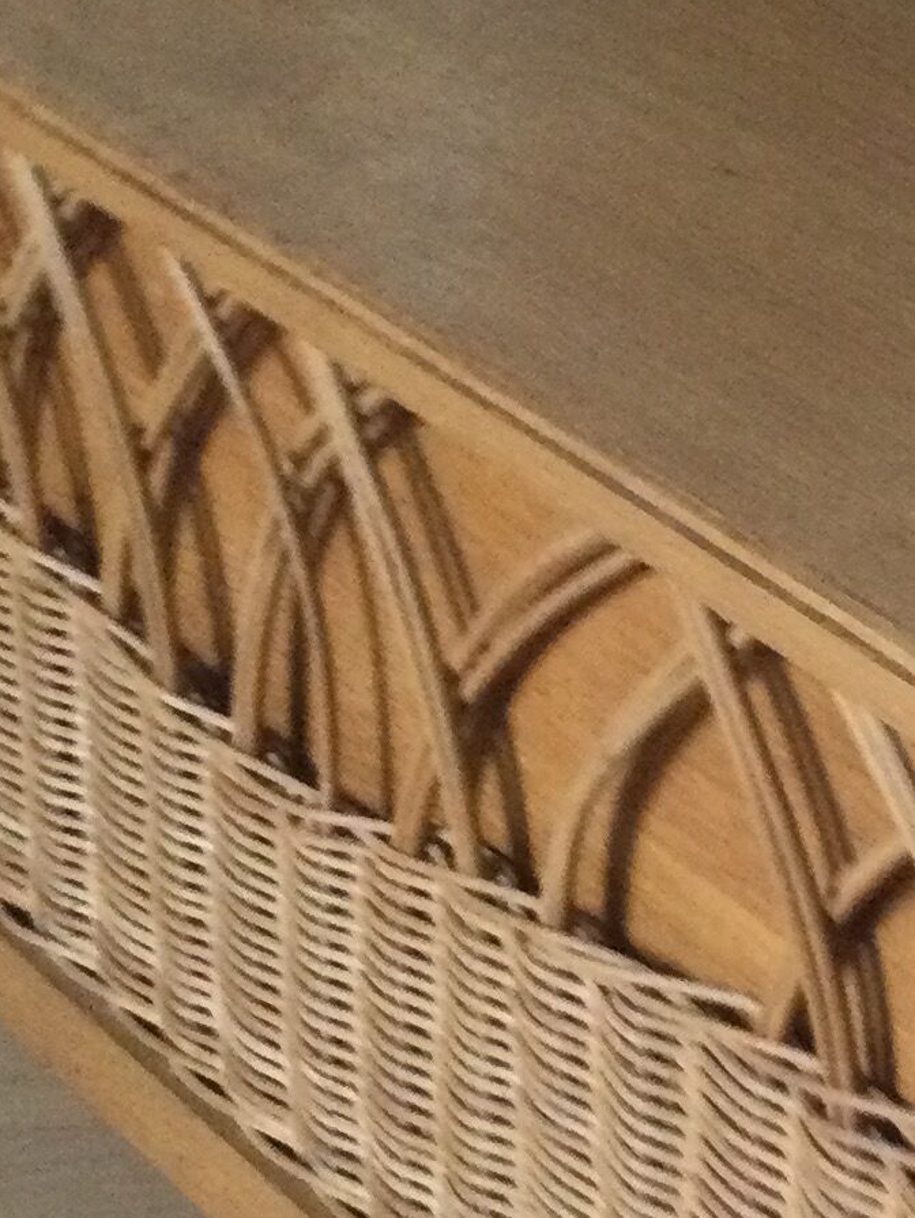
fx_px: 3980
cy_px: 508
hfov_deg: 12.8
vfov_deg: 17.4
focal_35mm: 113
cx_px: 1134
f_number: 2.4
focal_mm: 3.3
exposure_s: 1/33
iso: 200
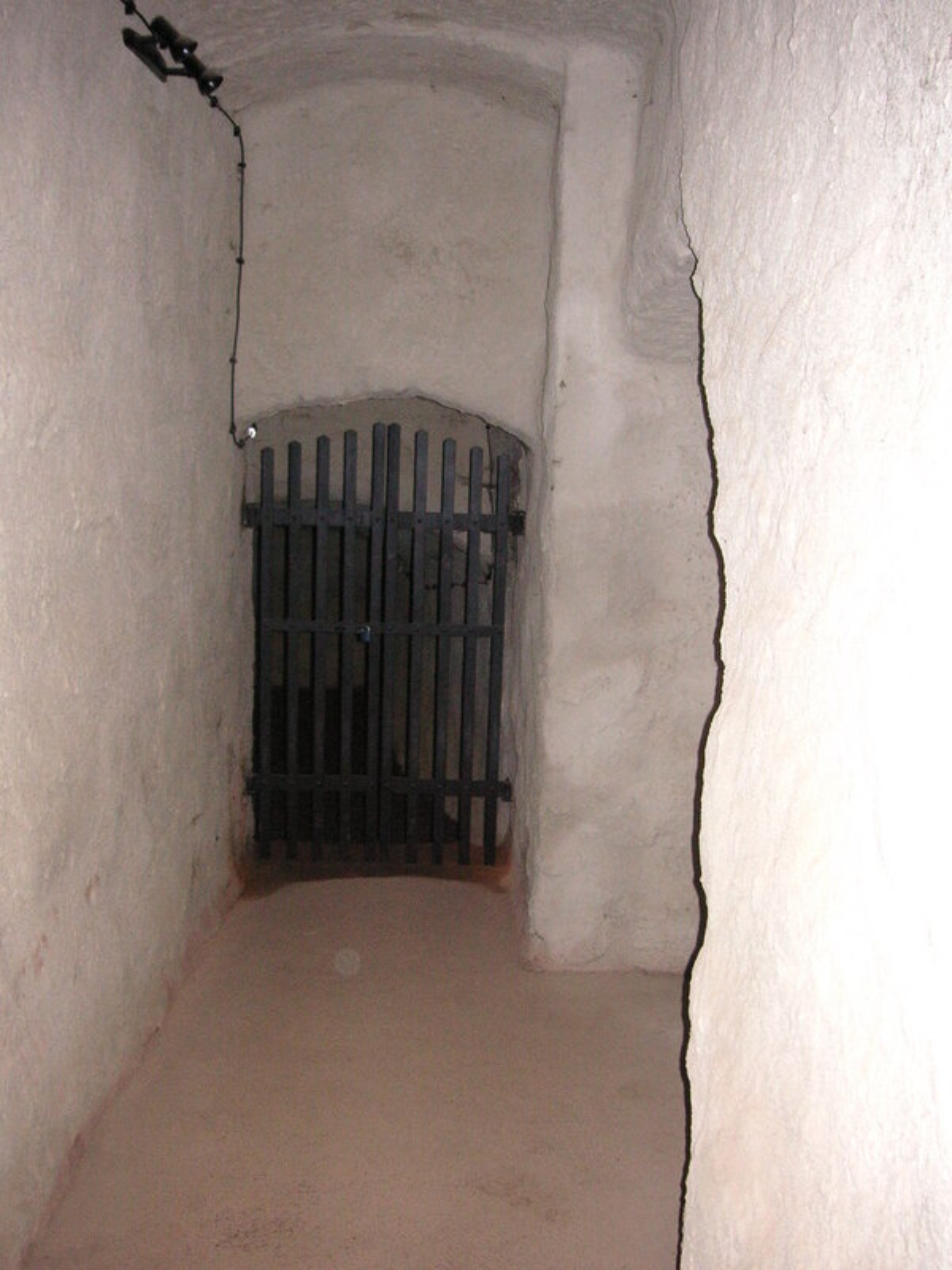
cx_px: 476
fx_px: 1357
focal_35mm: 37
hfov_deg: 38.7
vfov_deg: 50.1
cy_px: 635
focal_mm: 6.1
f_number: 2.8
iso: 160
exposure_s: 1/45
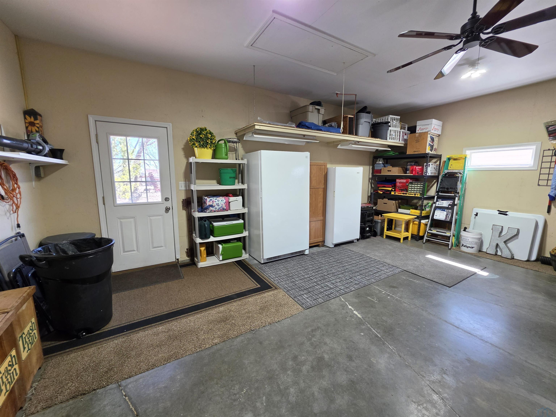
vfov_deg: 89.9
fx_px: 209
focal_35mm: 13
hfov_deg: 106.2
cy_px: 208
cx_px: 278
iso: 80
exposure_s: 1/120
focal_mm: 2.2
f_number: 1.9
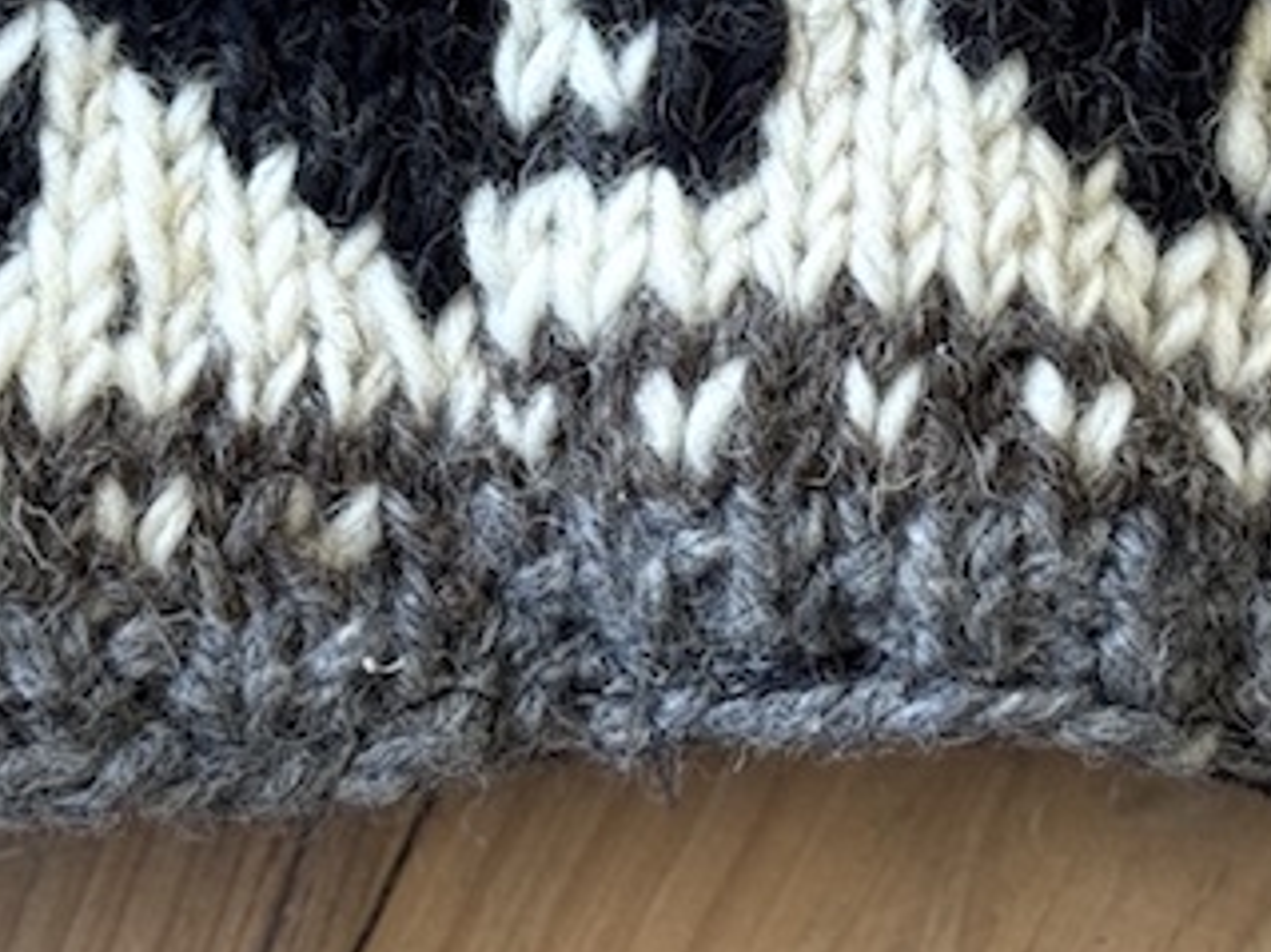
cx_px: 797
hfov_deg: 13.2
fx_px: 5505
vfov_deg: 9.8
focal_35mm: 150
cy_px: -30
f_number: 1.78
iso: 100
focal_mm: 6.76
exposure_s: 1/164
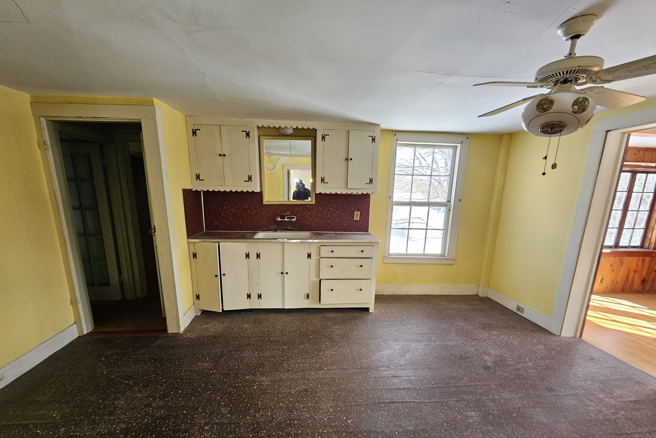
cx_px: 322
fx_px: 255
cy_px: 254
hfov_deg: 104.2
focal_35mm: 14
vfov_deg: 80.6
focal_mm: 2.2
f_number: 2.2
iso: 125
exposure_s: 1/77.4
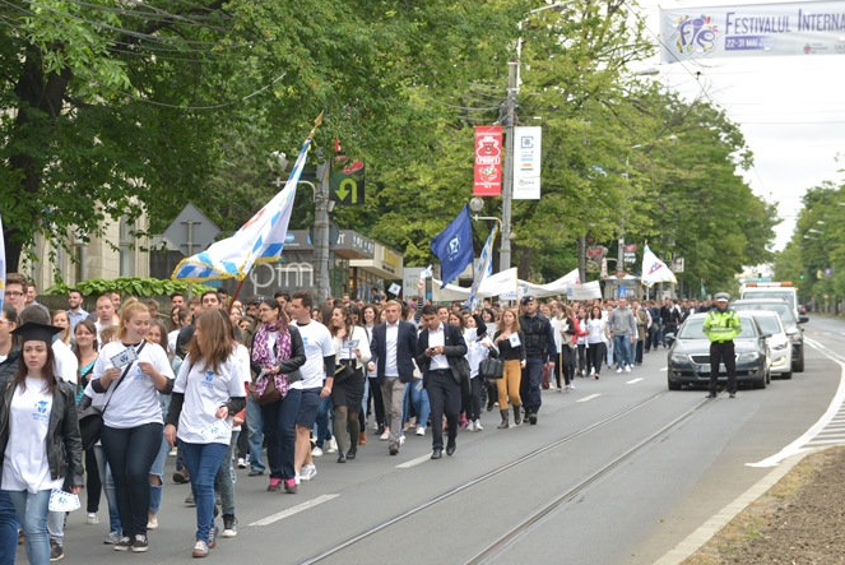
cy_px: 371
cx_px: 130
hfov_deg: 19.4
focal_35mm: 104
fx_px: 2443
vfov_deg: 13.2
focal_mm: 60
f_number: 5
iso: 800
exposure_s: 1/500
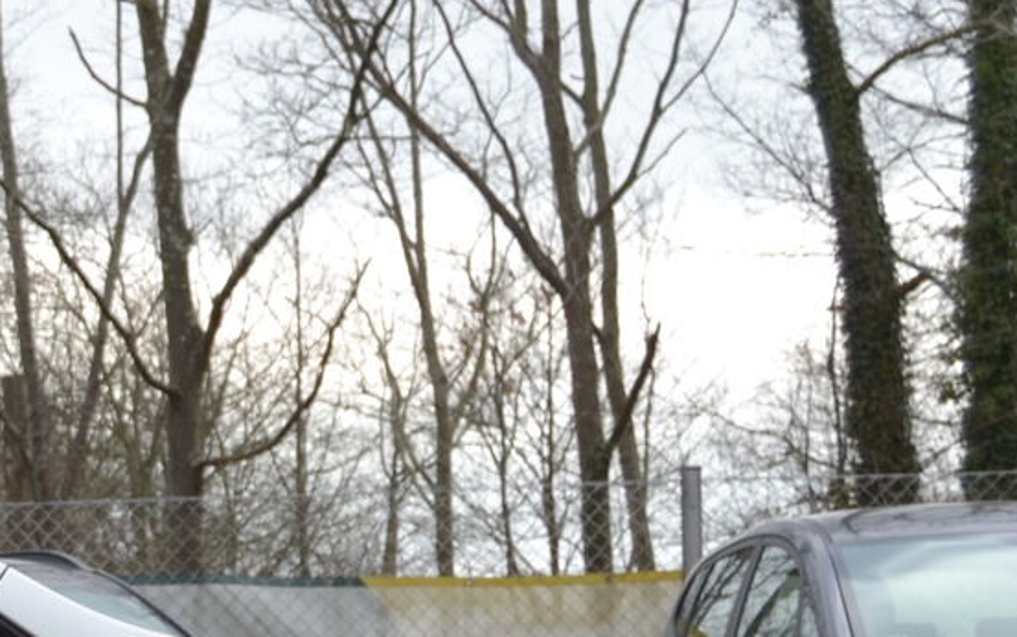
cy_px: 843
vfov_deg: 9.3
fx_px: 3826
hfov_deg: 13.8
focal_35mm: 138
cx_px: -715
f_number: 7.1
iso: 100
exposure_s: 1/200
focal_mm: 26
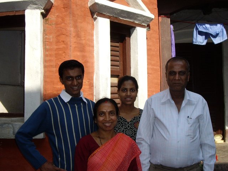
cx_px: 114
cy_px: 86
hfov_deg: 40.4
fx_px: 310
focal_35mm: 47
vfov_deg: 30.9
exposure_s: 1/320
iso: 100
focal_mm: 7.6
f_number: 4.8
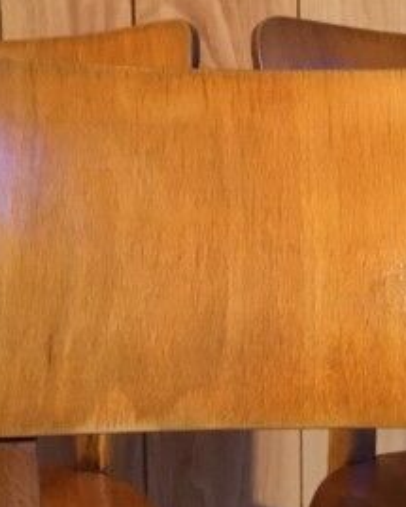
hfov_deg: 17.0
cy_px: 187
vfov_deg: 21.2
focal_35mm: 90
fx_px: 1353
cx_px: 266
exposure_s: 1/25
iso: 200
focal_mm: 3.3
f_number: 2.4
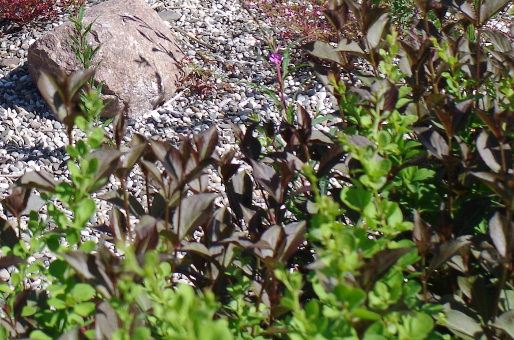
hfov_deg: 20.9
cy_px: -170
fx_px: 1354
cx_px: 11
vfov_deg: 13.5
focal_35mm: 95
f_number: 5.6
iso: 100
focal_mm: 18
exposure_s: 1/320
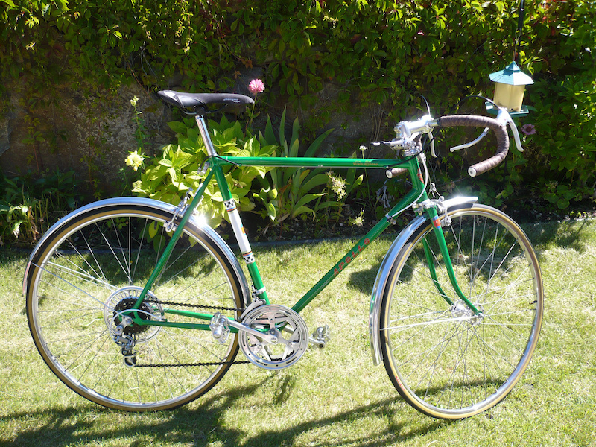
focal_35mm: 35
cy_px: 224
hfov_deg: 52.6
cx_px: 298
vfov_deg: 40.7
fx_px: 603
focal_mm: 5.8
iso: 100
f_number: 2.8
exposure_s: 1/400
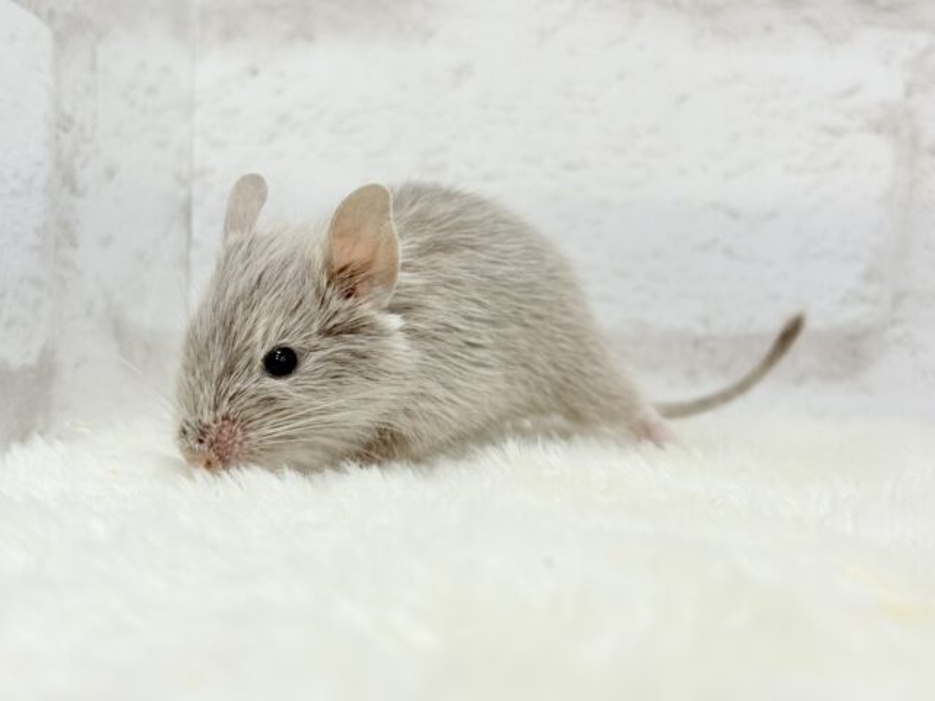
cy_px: 350
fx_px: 1405
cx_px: 468
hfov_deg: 36.8
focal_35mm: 52
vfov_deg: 28.0
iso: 32
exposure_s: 1/50
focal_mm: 5.96
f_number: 1.6
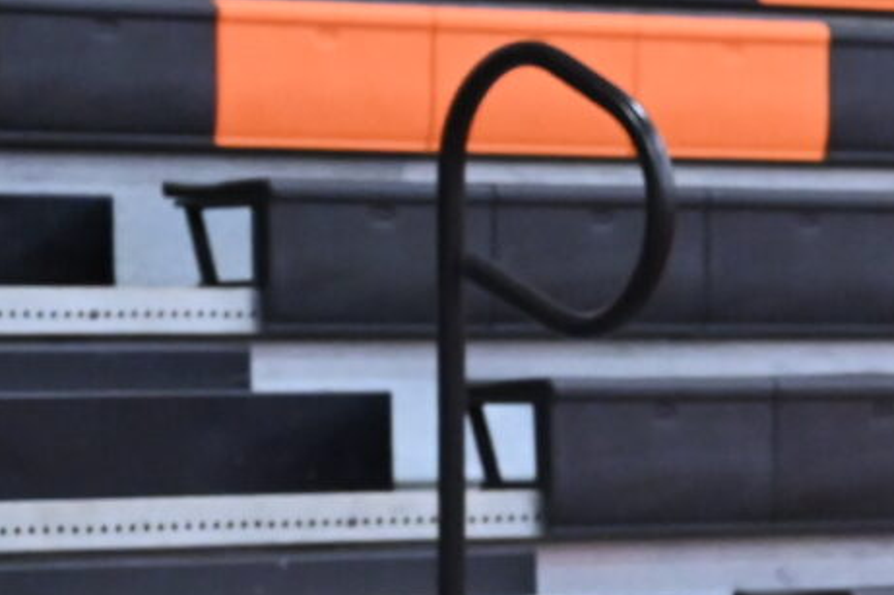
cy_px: 1243
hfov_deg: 6.7
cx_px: 1668
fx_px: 7447
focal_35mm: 300
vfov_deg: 4.5
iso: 3600
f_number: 4
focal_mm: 54
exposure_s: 1/160
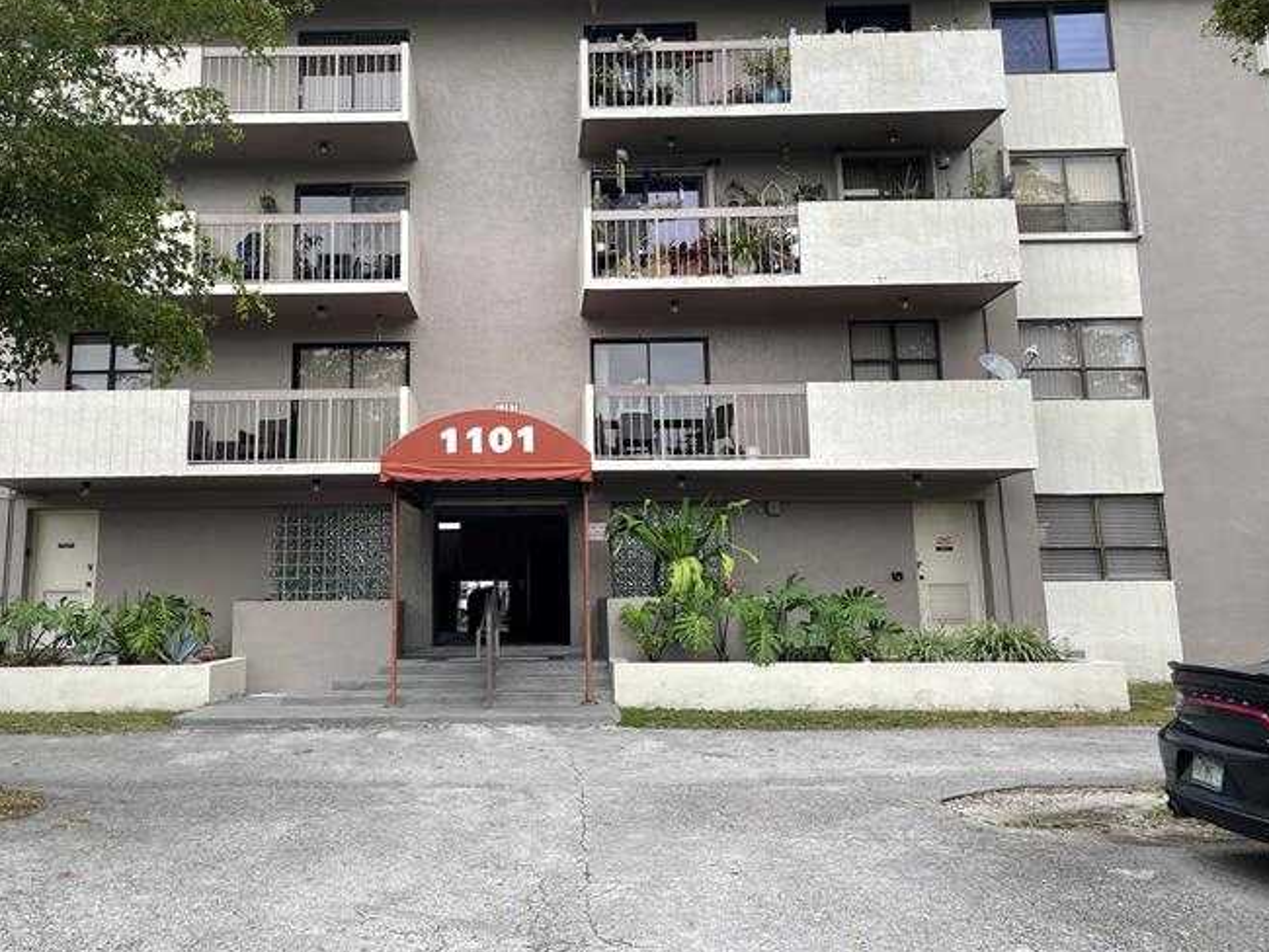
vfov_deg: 44.0
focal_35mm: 32
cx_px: 496
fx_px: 1174
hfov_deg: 56.3
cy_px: 384
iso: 32
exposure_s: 1/202
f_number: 1.6
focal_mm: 4.2
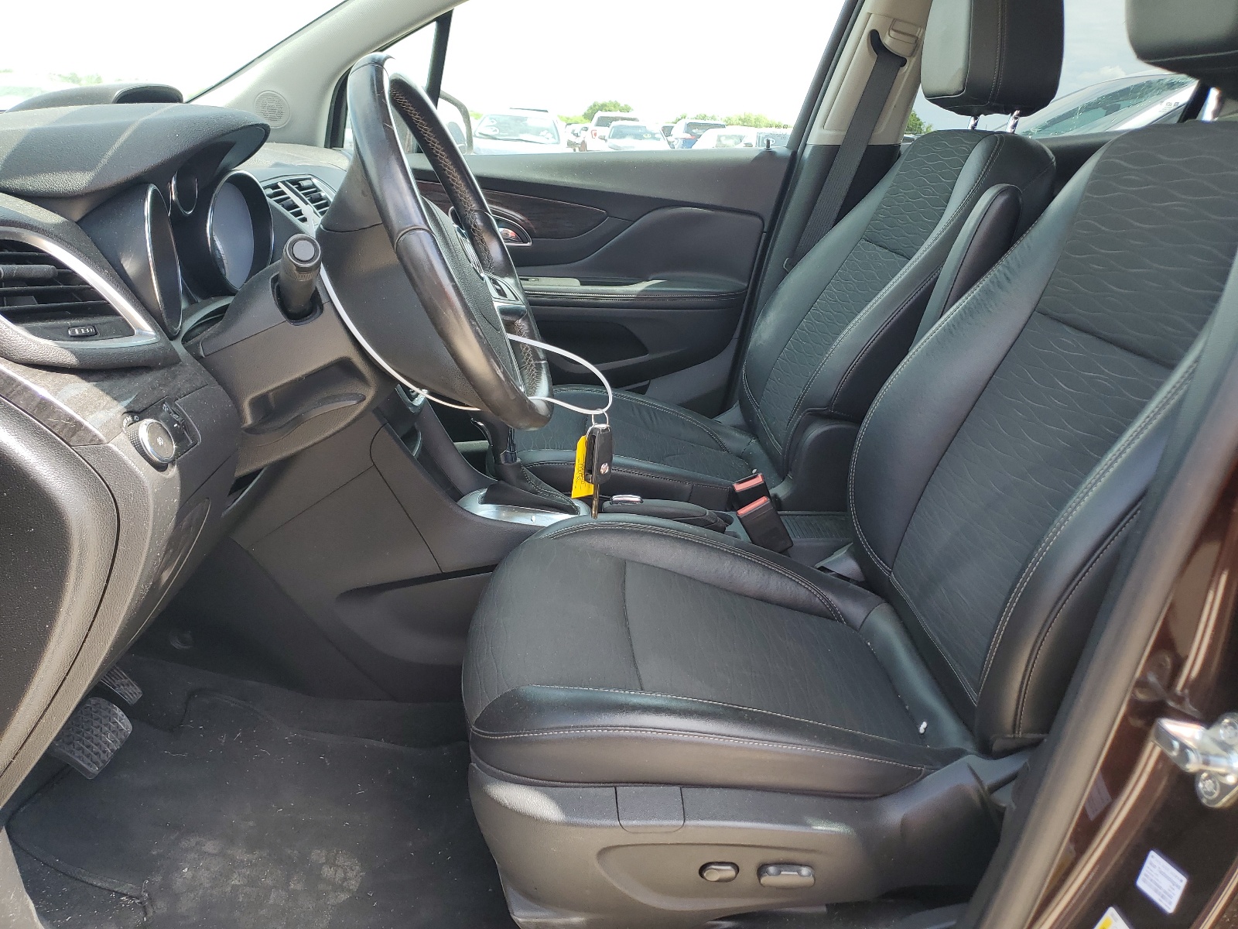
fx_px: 930
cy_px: 464
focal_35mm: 26
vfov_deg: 53.1
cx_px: 619
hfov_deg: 67.3
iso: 50
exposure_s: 1/385
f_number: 1.5
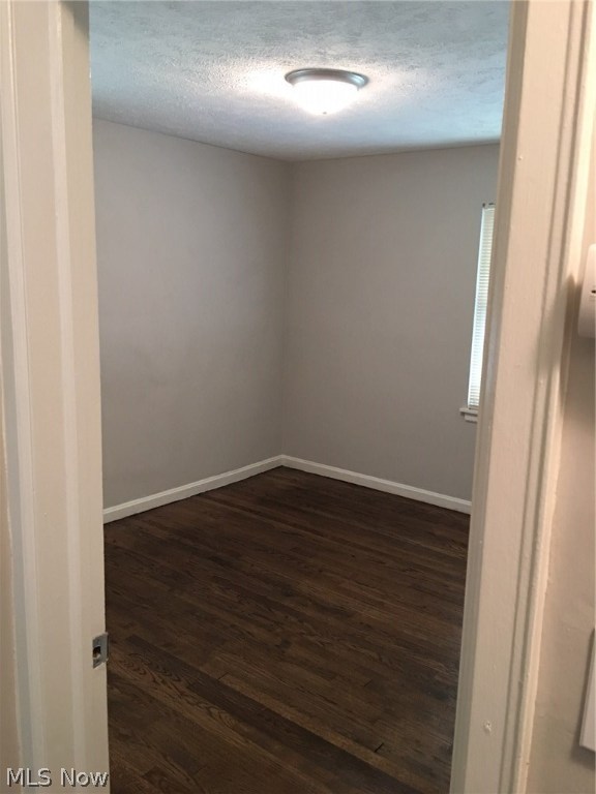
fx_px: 666
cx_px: 298
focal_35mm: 29
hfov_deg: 48.2
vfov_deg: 61.7
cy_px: 397
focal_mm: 4.15
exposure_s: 1/10
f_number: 2.2
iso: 100
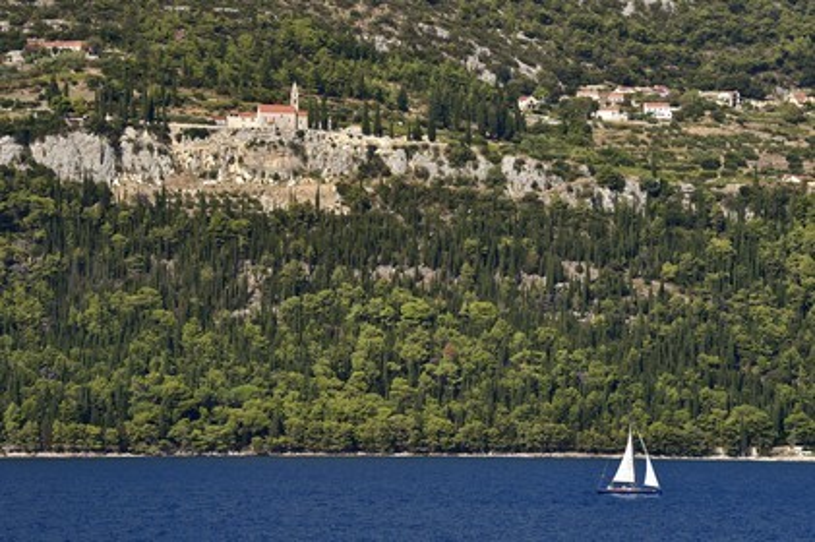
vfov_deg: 6.9
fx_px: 4524
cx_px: 408
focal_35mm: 200
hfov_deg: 10.3
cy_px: 271
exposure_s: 1/320
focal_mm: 200
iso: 200
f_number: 11
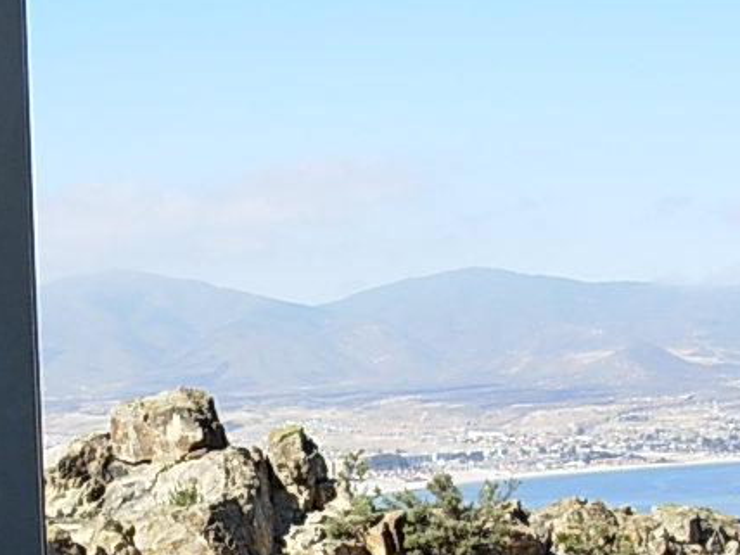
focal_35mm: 91
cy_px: 543
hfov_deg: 21.4
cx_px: 214
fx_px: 1945
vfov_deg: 15.9
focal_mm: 6.3
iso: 50
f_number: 2.9
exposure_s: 1/704
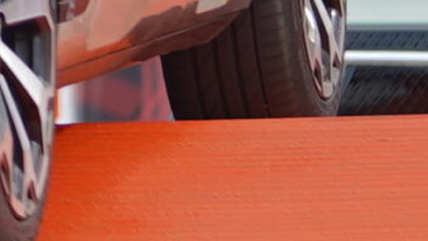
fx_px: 11854
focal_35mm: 1044
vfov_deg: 1.2
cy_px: -398
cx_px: -925
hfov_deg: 2.0
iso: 50
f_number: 2.8
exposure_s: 1/320
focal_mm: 90
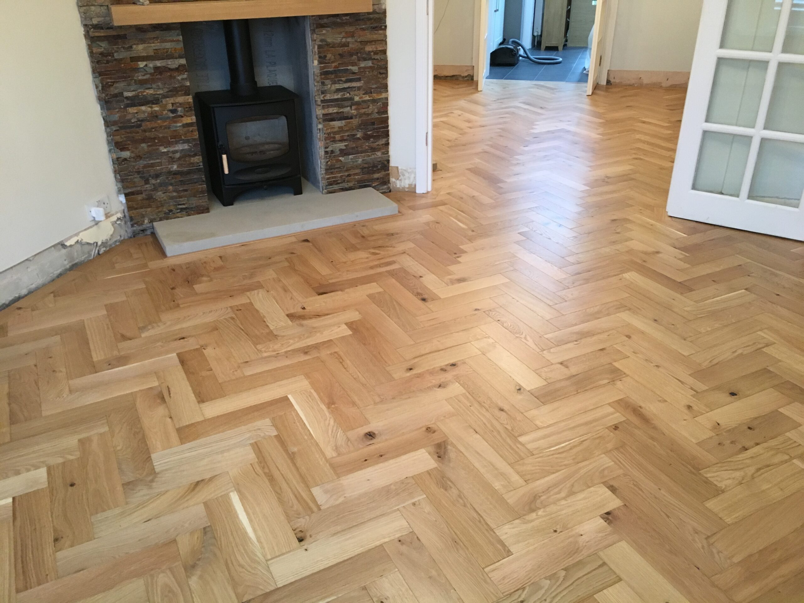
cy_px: 302
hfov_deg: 61.7
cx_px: 402
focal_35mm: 29
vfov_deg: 48.2
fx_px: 674
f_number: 2.2
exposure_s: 1/33
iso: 160
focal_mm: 4.15
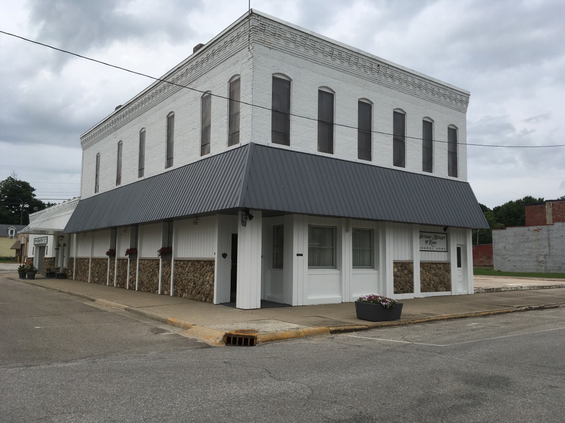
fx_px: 473
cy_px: 212
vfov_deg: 48.2
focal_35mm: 29
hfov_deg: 61.7
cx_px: 282
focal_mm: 4.15
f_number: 2.2
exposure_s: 1/615
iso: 25
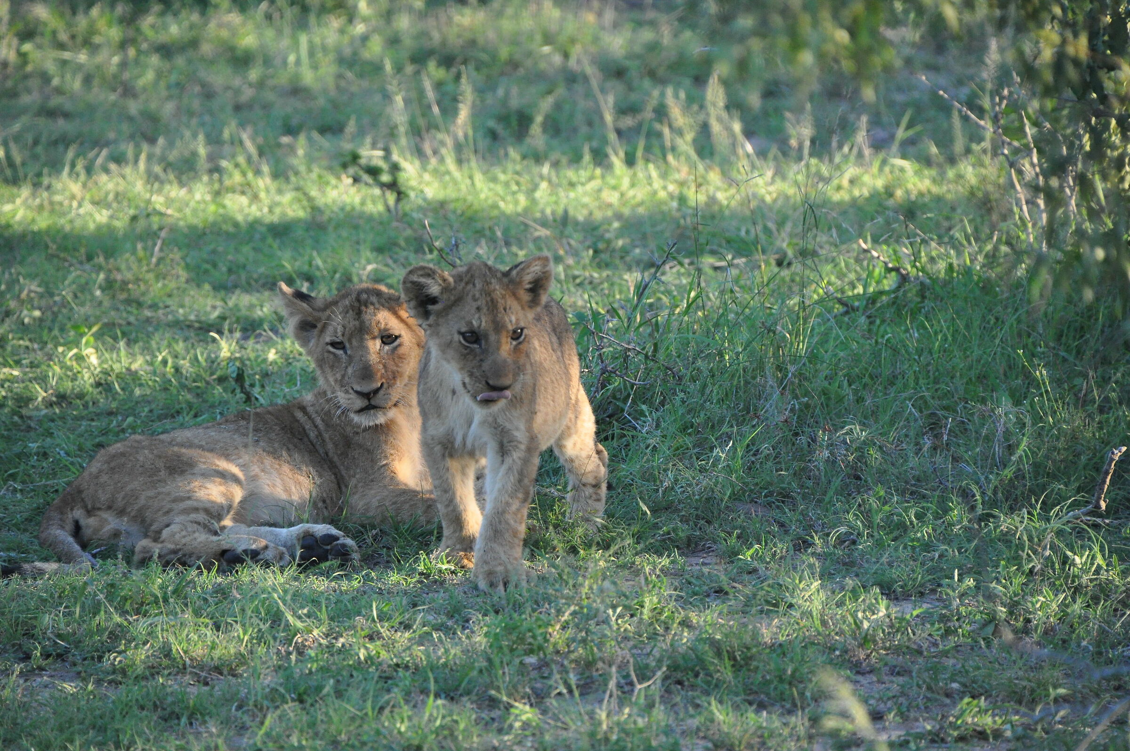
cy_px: 376
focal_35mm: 330
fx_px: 10346
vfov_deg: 4.2
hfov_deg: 6.3
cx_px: 565
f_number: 6.3
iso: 1600
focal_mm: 220
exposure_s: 1/500
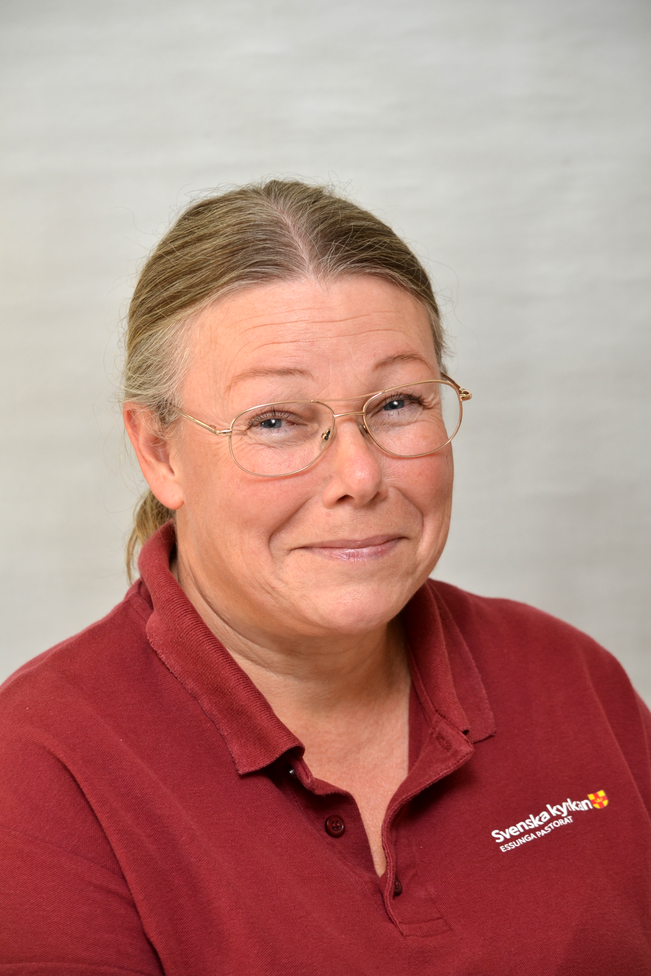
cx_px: 326
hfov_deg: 11.4
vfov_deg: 17.1
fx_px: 3255
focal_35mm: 120
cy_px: 488
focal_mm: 80
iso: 200
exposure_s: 1/60
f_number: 5.6
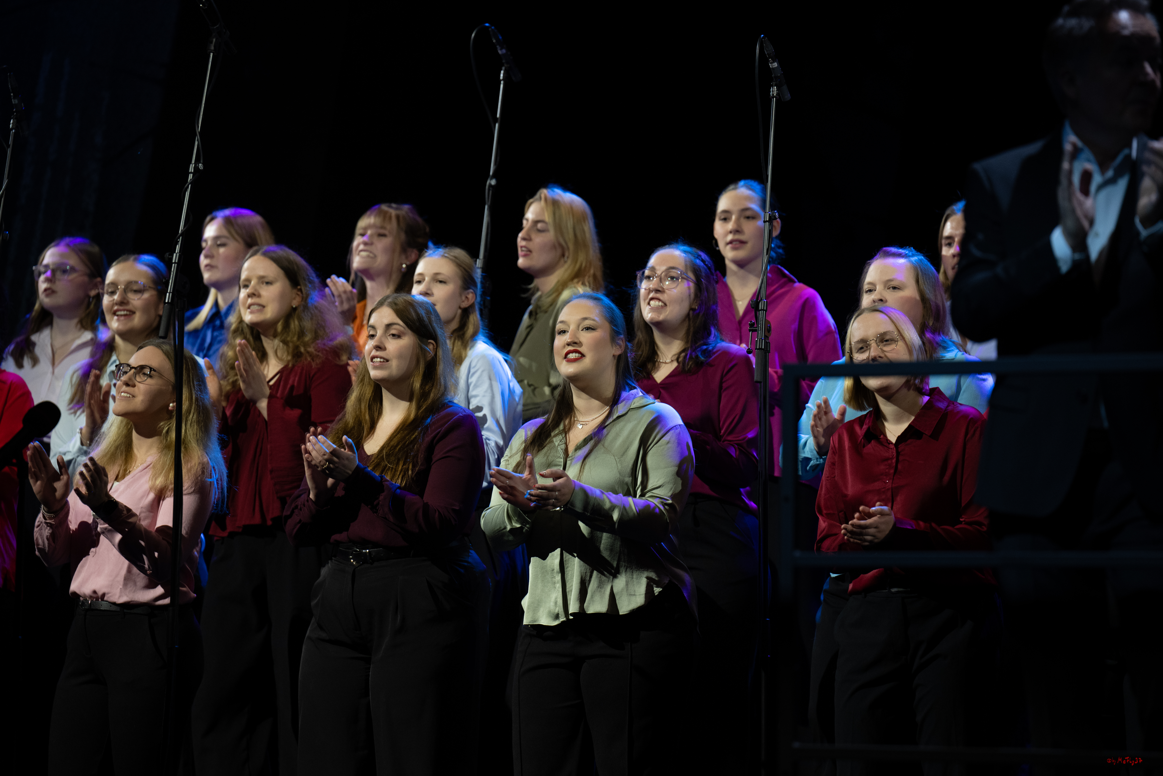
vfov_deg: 6.9
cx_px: 582
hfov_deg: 10.3
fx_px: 6461
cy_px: 388
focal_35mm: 200
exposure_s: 1/200
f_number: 3.5
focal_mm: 200
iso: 1000
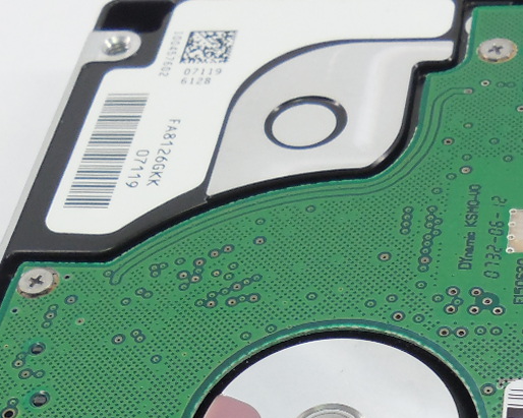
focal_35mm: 79
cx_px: 358
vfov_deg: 18.4
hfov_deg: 24.0
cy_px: 504
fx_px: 1223
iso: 180
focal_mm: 4.6
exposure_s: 1/30
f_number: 3.5
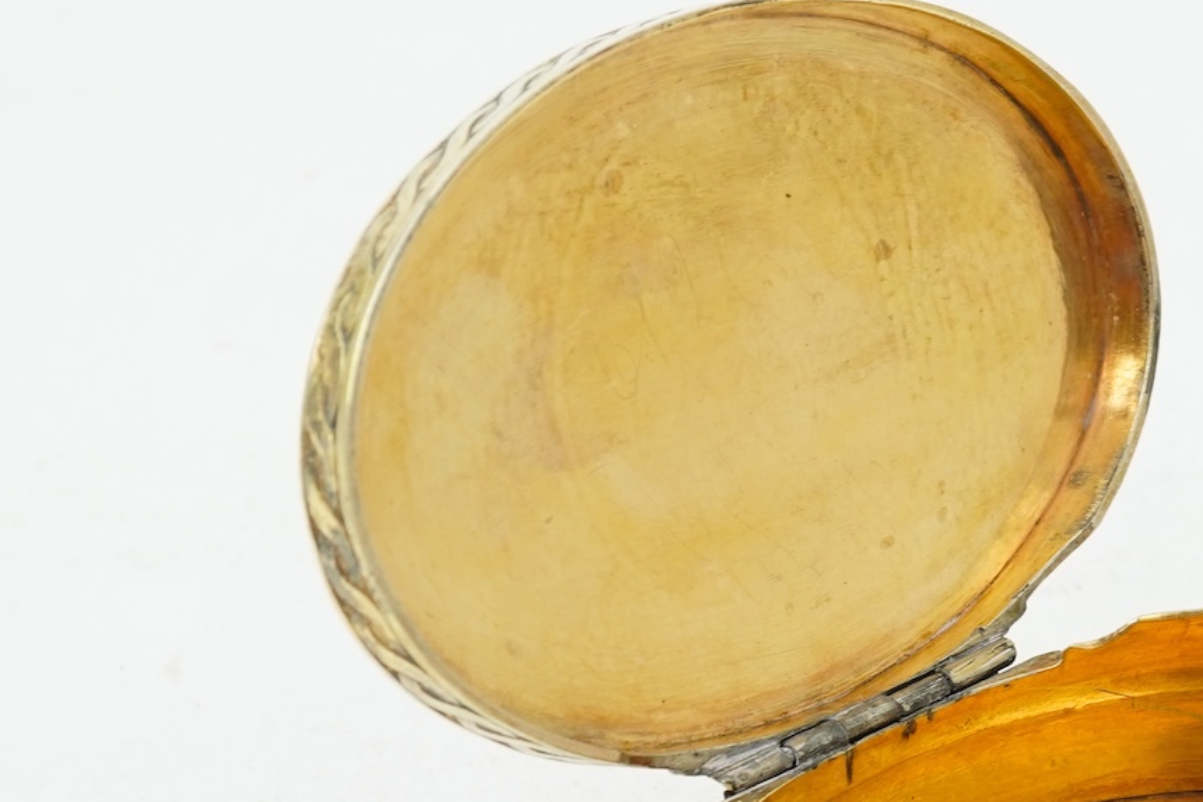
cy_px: 669
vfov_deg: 13.2
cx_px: 911
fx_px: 3441
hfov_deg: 19.7
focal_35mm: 103
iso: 640
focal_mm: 30
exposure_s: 1/50
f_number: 13
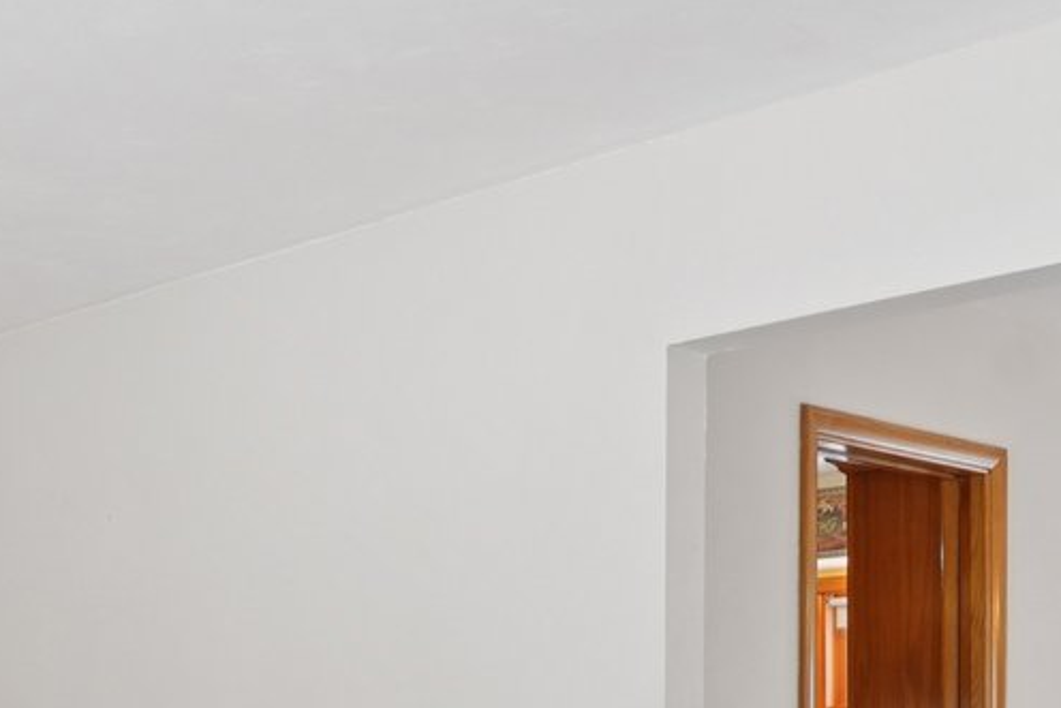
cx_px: 156
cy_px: 835
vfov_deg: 19.5
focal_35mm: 66
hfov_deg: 29.5
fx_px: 1946
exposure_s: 1/15
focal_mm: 16
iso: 400
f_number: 8
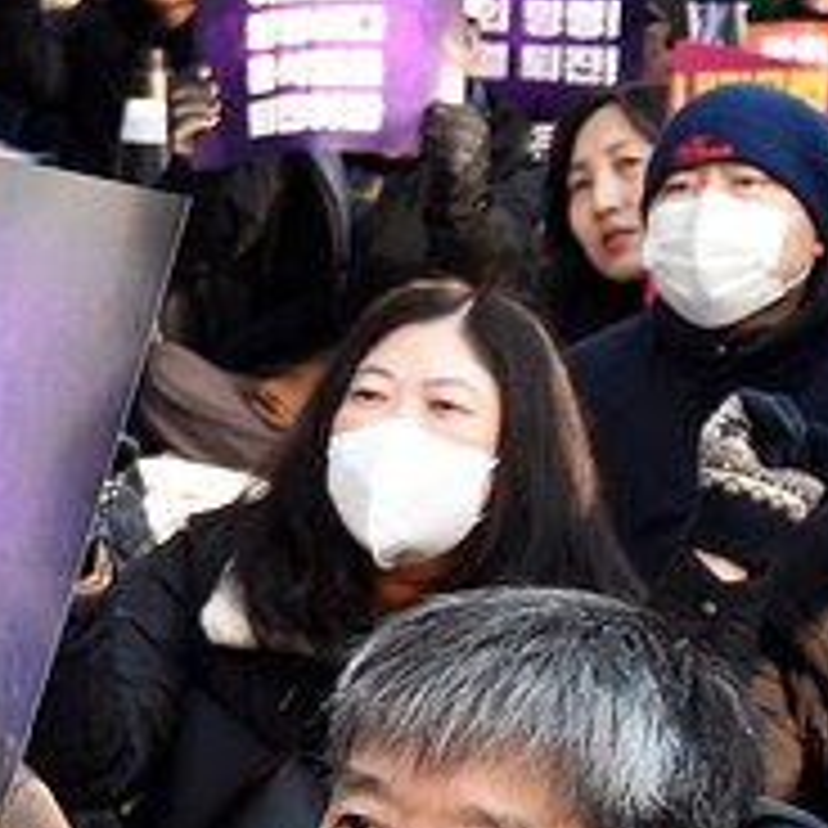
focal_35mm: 266
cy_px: 475
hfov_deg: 6.3
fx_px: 7198
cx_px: -1202
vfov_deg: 6.6
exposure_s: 1/250
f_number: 4.8
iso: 400
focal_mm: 30
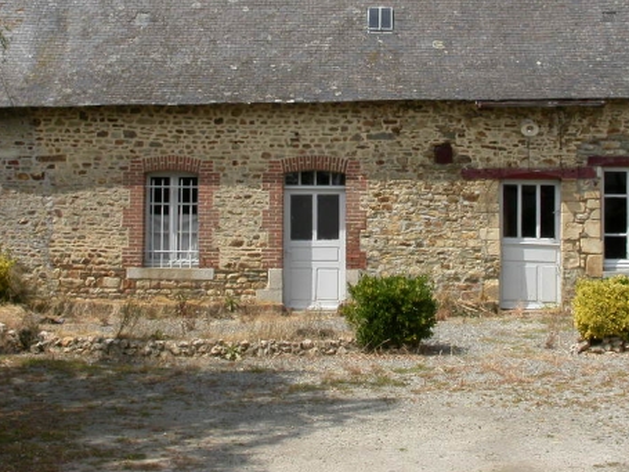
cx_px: 358
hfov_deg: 30.7
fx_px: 1144
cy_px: 141
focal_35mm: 63
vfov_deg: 23.1
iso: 100
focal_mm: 8.7
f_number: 7.7
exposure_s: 1/347
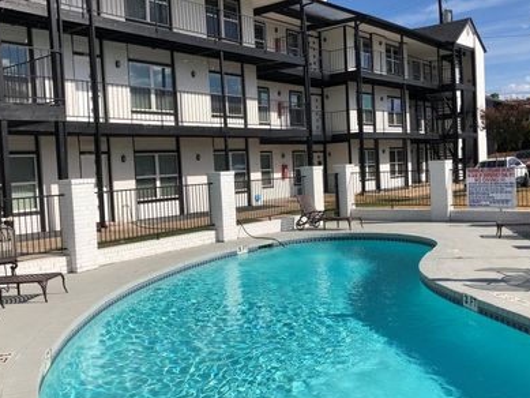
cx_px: 281
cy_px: 189
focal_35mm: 36
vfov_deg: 39.7
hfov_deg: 51.3
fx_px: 551
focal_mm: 3.99
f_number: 1.8
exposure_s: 1/3472
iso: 20
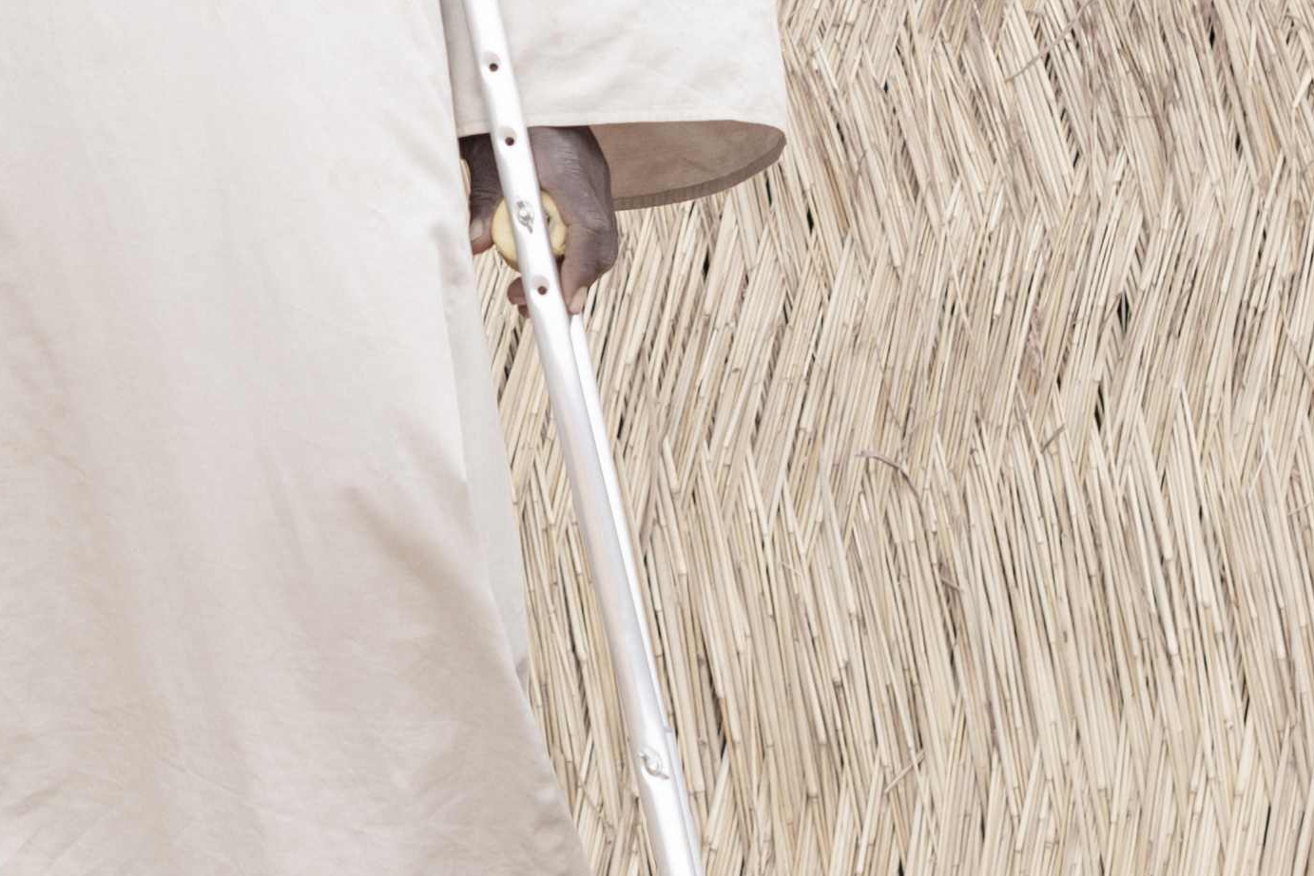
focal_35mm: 217
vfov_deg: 6.3
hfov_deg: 9.4
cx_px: 70
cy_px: 90
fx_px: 7922
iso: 100
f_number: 3.5
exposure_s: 1/320
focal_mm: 50
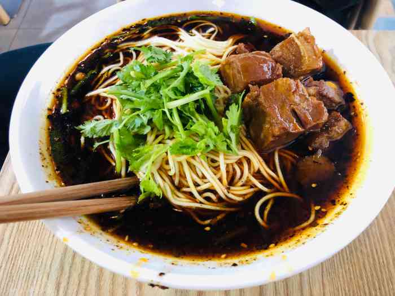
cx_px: 198
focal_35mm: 28
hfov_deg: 63.4
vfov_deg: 49.7
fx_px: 320
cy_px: 148
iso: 64
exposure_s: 1/17
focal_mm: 4
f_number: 1.8
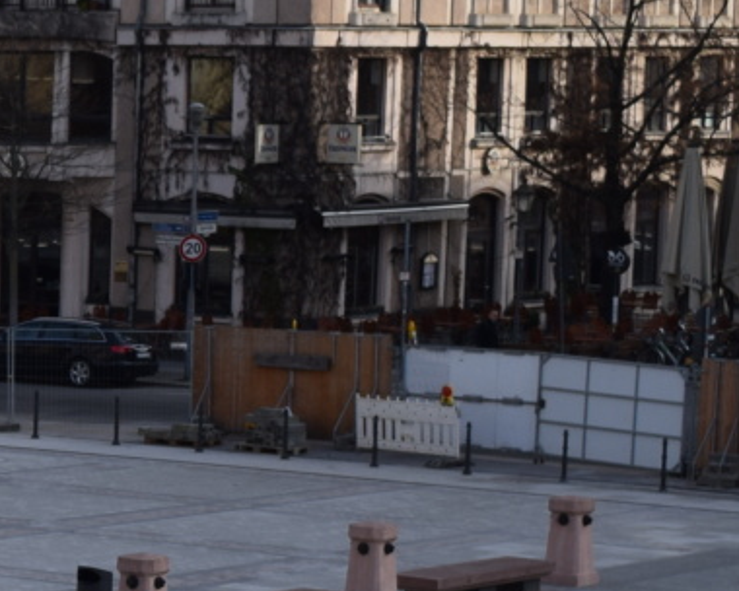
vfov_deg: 8.6
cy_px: 644
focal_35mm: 178
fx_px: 3893
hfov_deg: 10.2
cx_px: -646
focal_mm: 32
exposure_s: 1/320
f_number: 9
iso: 200
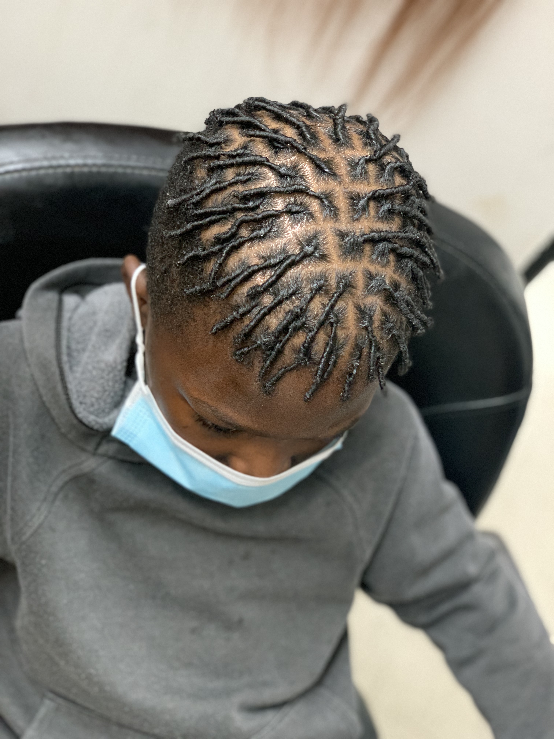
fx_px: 1110
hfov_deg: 28.0
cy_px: 370
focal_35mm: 52
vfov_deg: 36.8
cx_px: 277
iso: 400
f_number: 2.4
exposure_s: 1/60
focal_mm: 6
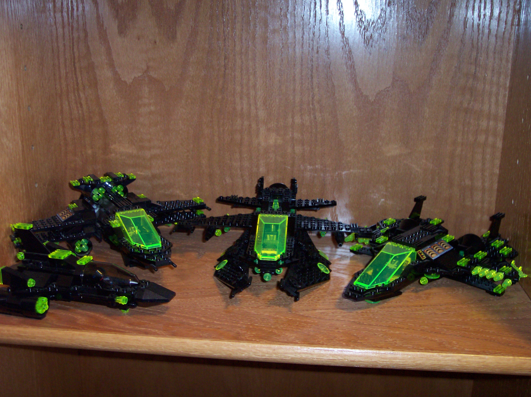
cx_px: 265
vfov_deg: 36.8
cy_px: 193
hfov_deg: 47.9
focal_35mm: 39
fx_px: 598
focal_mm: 8
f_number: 2.8
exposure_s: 1/30
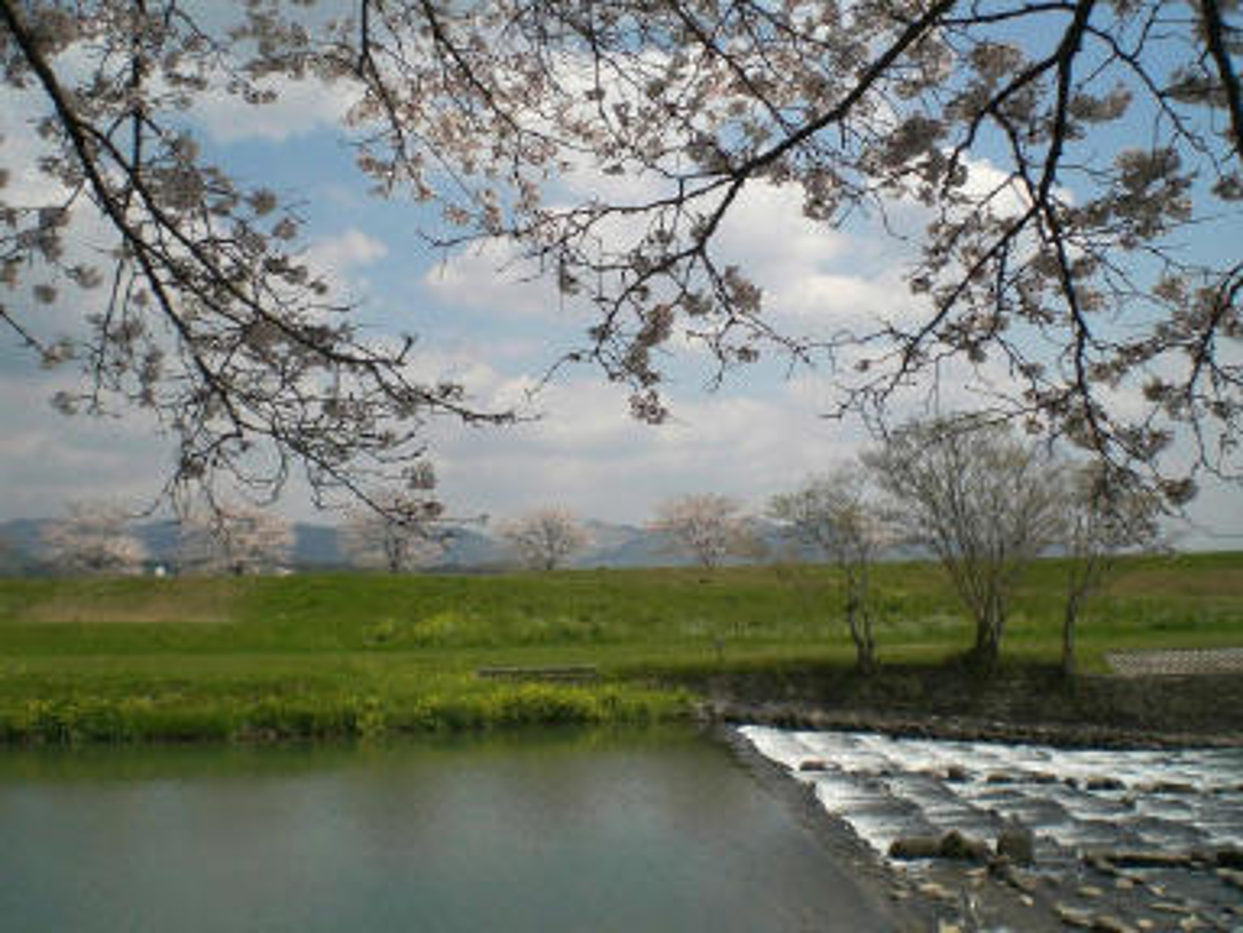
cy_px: 466
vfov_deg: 37.7
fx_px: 1365
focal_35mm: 38
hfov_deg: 49.0
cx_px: 622
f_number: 4.4
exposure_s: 1/800
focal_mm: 6.3
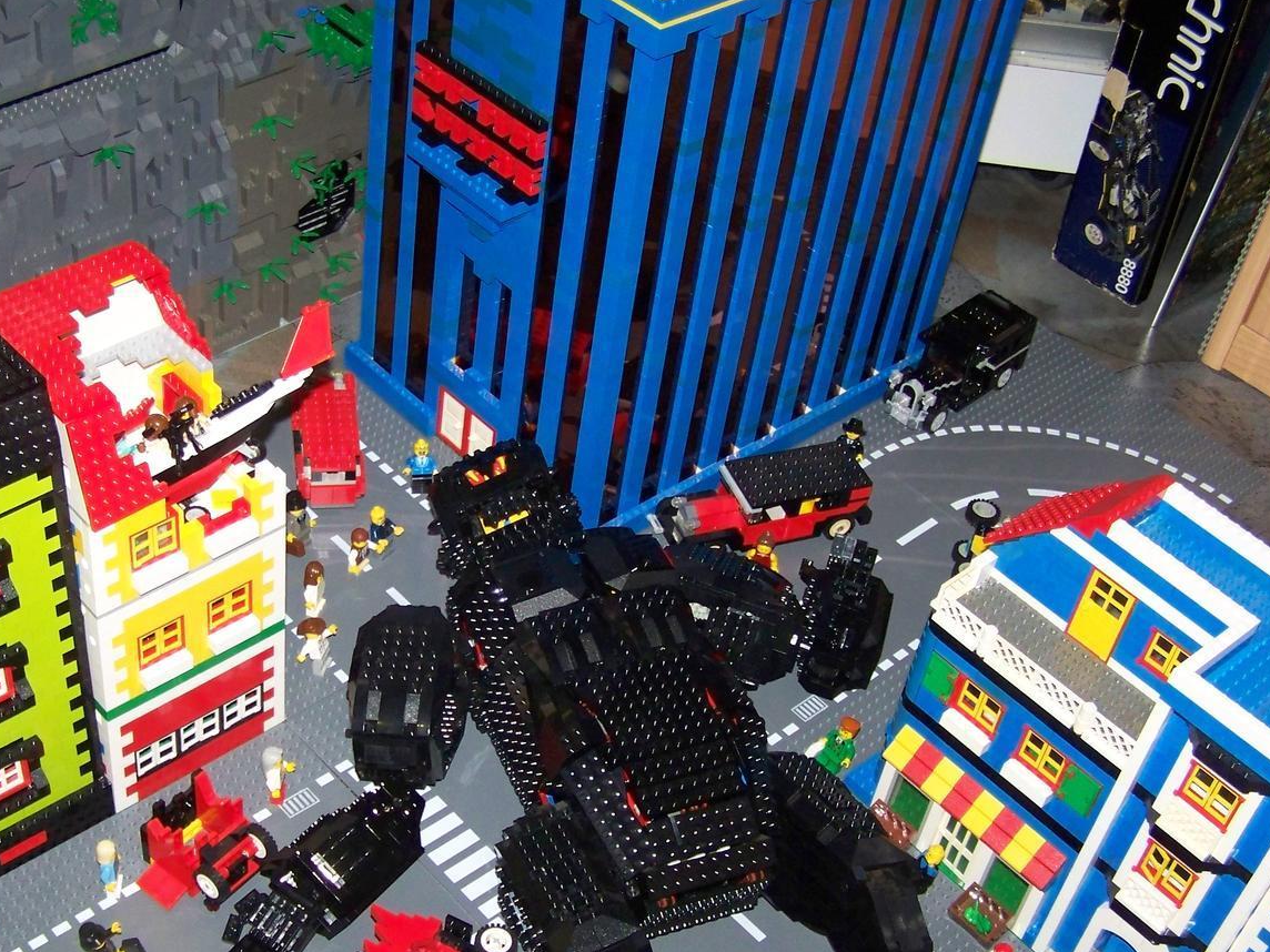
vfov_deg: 28.5
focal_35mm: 51
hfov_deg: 37.2
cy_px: 546
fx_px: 1871
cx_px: 450
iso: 200
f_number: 2.8
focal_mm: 6.3
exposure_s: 1/30
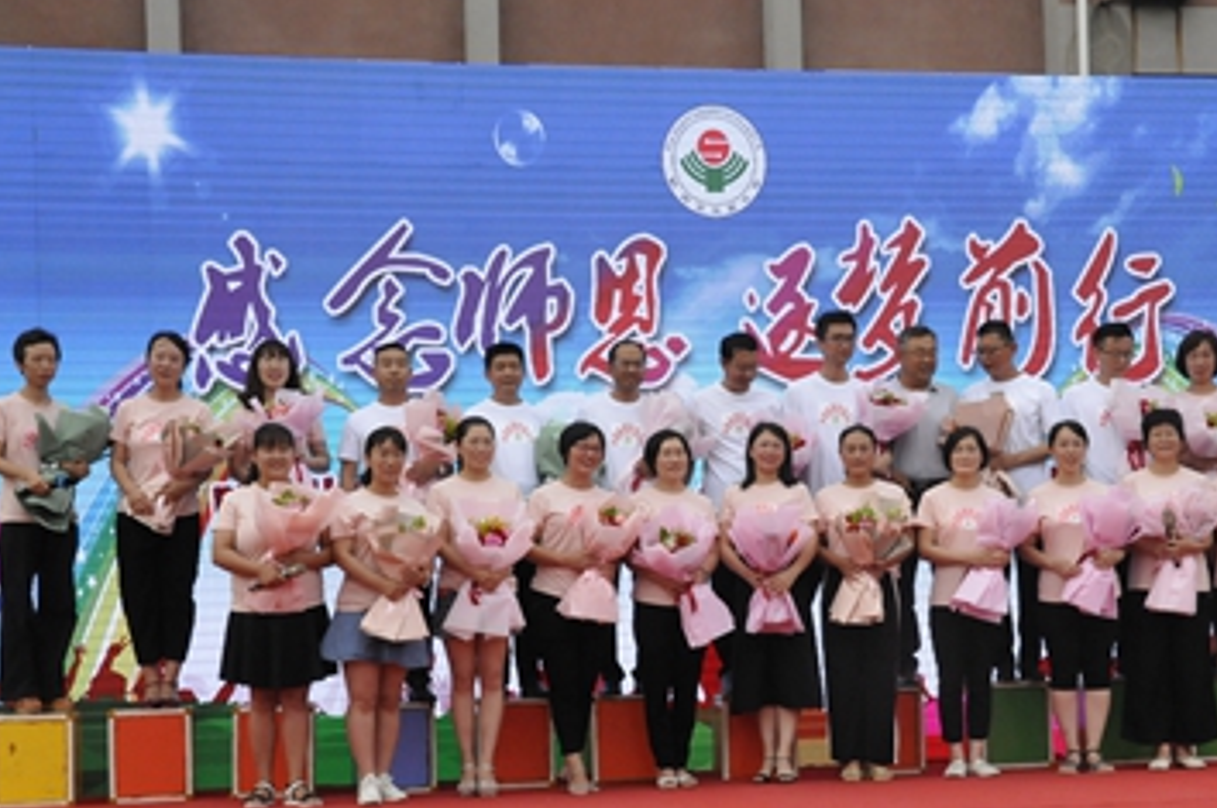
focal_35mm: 66
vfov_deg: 20.6
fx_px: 2218
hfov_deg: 30.6
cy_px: 495
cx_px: 722
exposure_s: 1/640
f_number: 13
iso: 2000
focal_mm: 31
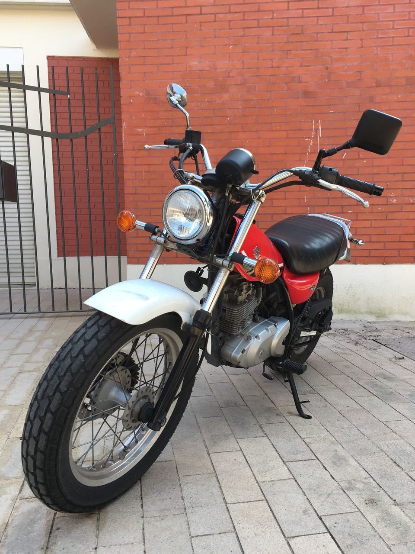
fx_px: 464
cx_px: 208
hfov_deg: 48.2
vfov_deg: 61.7
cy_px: 277
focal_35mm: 29
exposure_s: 1/202
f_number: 2.2
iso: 25
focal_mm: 4.15
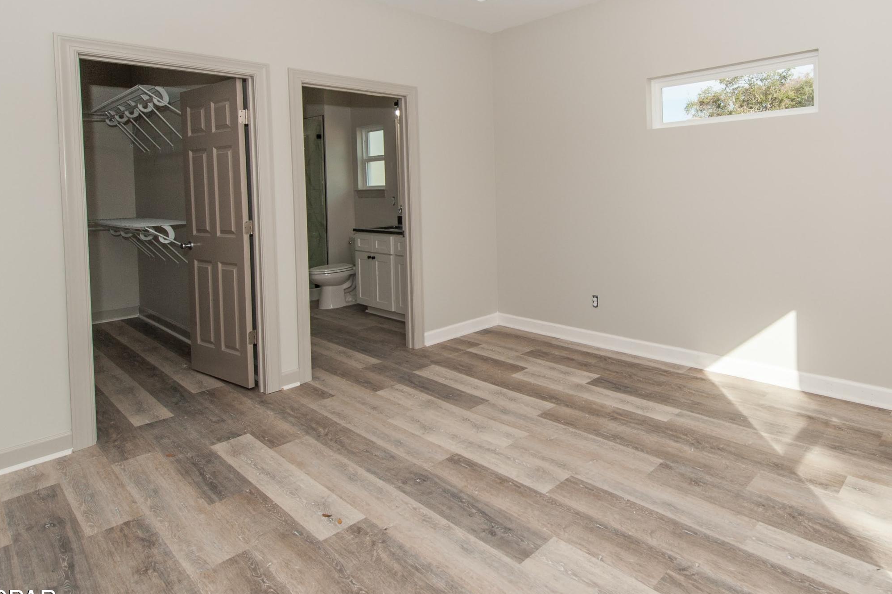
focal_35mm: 21
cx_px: 577
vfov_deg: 58.0
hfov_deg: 79.2
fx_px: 520
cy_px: 193
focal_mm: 14
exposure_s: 1/250
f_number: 9
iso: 250
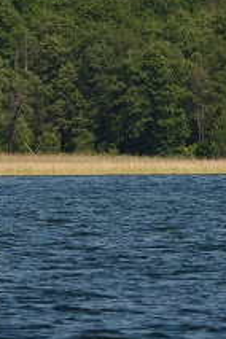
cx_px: 148
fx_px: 9246
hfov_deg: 1.4
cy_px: 84
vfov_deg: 2.1
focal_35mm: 982
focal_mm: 140
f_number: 4.8
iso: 640
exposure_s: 1/8000
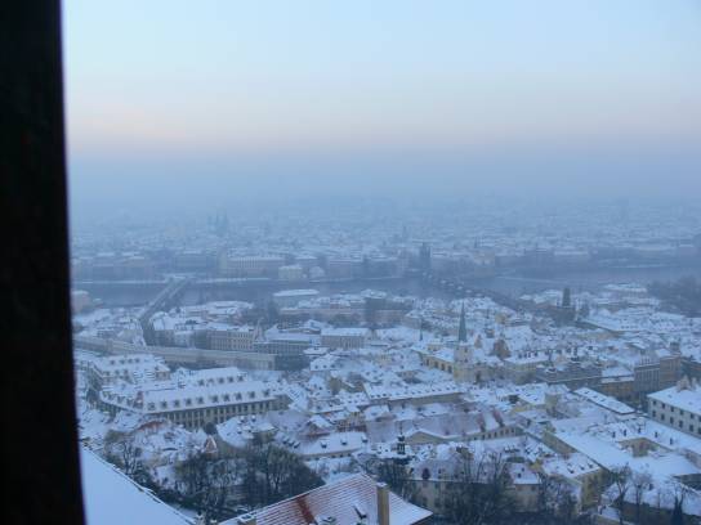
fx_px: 709
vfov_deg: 40.7
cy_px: 262
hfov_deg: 52.6
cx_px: 350
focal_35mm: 35
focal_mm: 7.4
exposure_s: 1/100
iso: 100
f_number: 4
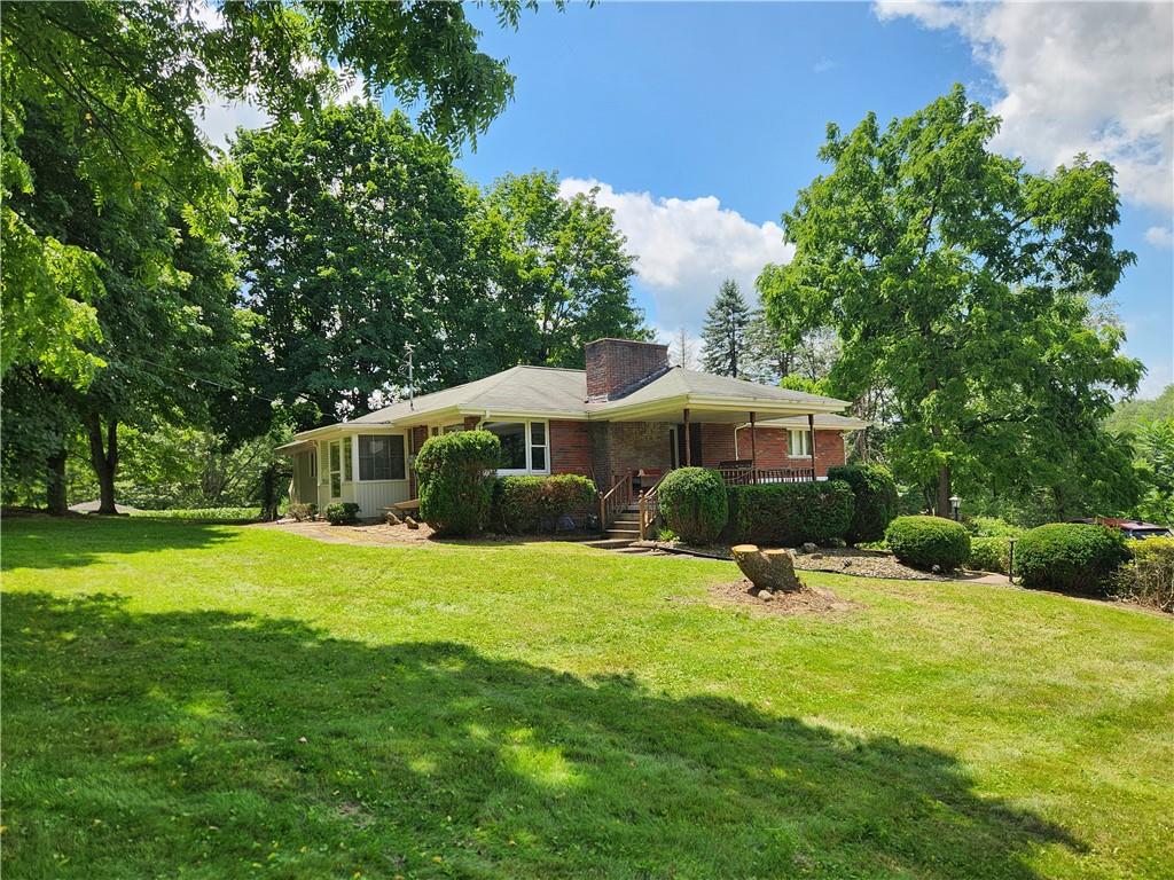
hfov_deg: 73.9
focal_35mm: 23
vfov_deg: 58.9
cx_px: 587
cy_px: 440
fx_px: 780
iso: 20
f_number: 1.8
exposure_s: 1/1123
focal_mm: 5.4
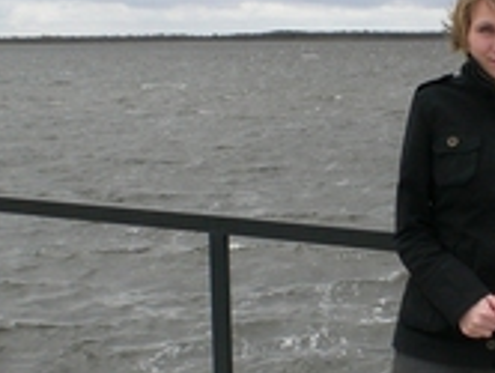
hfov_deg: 18.6
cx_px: 486
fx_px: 1475
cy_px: 337
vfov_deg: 14.3
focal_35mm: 103
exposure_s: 1/250
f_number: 4.4
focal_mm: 6.3
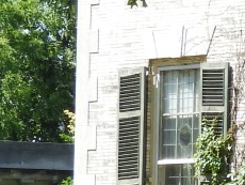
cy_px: 45
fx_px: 5094
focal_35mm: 719
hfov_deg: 2.7
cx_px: 687
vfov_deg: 2.1
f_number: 5
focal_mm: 20.6
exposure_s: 1/200
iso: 100
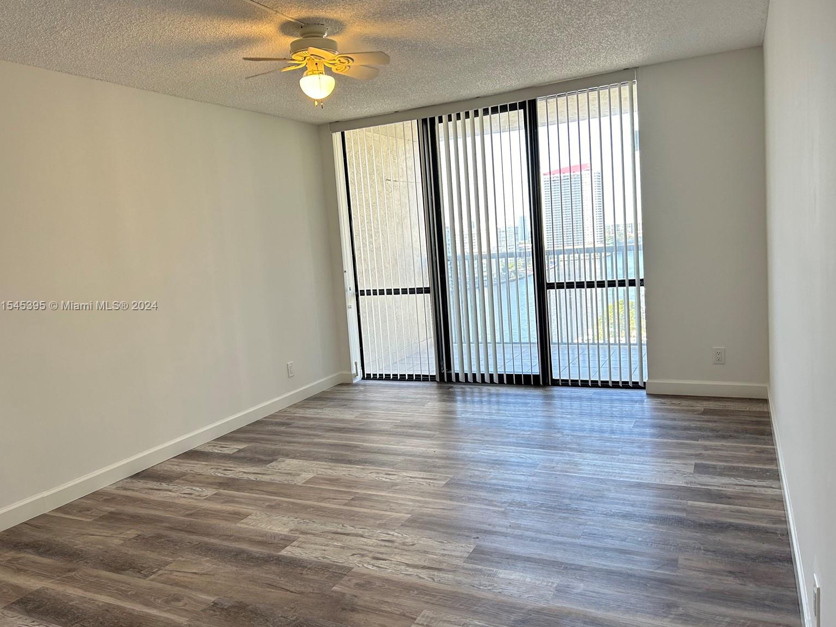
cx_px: 418
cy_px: 306
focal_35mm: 27
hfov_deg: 65.3
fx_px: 652
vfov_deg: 51.4
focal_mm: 5.7
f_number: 1.5
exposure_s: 1/120
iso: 100
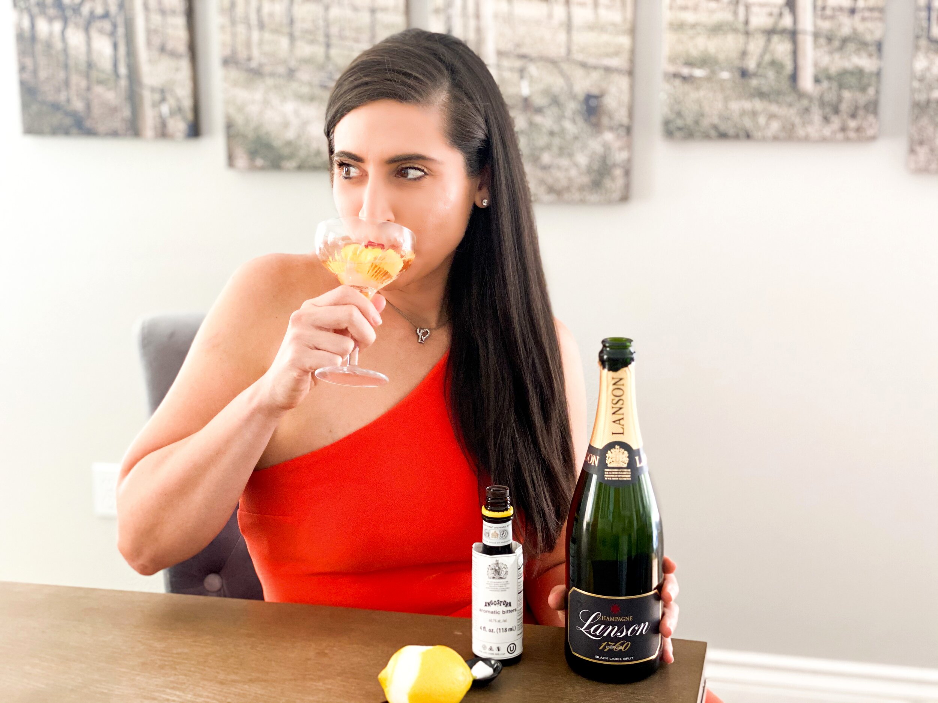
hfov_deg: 36.8
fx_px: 1409
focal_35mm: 52
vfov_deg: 28.0
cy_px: 352
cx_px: 469
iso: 250
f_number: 2
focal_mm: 6
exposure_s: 1/85
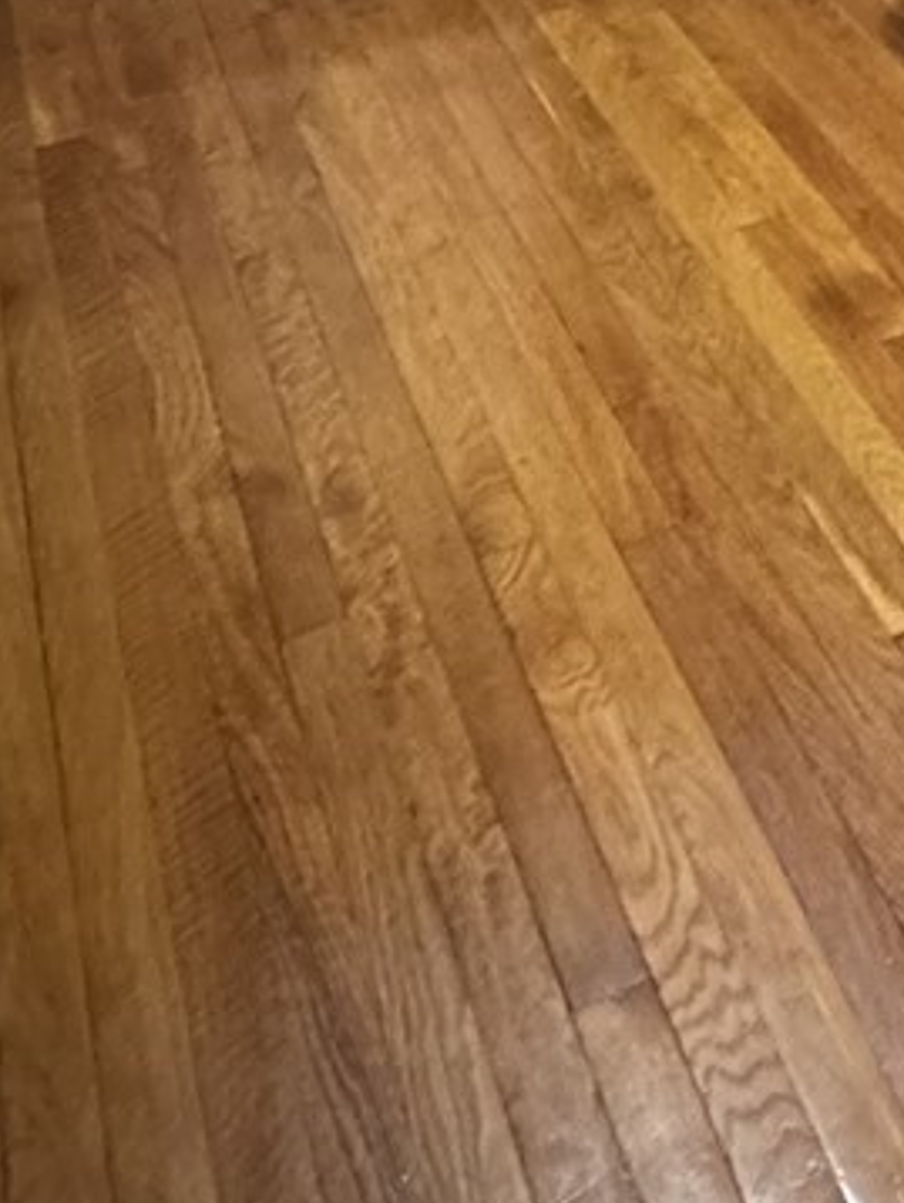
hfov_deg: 21.9
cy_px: -440
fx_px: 2087
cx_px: 1196
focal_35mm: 60
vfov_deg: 26.3
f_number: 2.2
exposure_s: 1/40
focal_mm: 2.22
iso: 1000
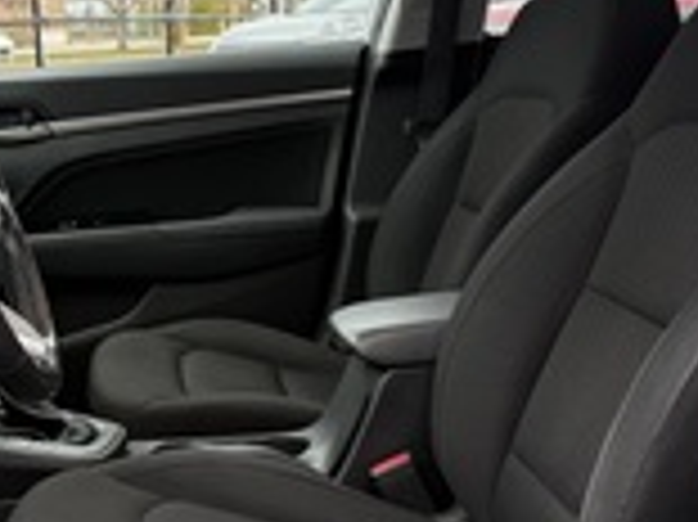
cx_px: 189
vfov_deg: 22.6
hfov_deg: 29.5
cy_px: 263
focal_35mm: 65
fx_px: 1310
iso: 100
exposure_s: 1/277
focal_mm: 6.76
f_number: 1.78
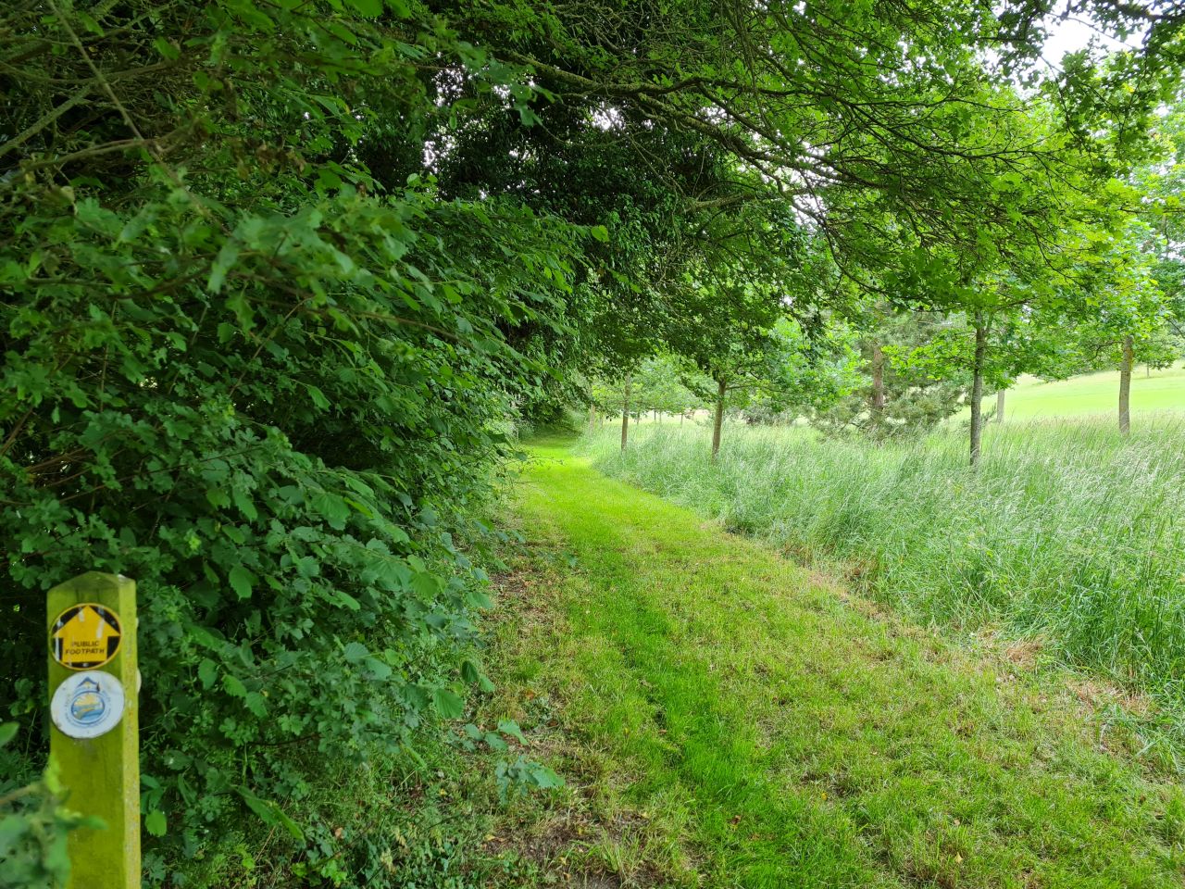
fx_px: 890
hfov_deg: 67.3
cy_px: 444
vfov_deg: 53.1
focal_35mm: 26
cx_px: 592
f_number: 1.8
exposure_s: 1/100
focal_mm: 5.4
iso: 50
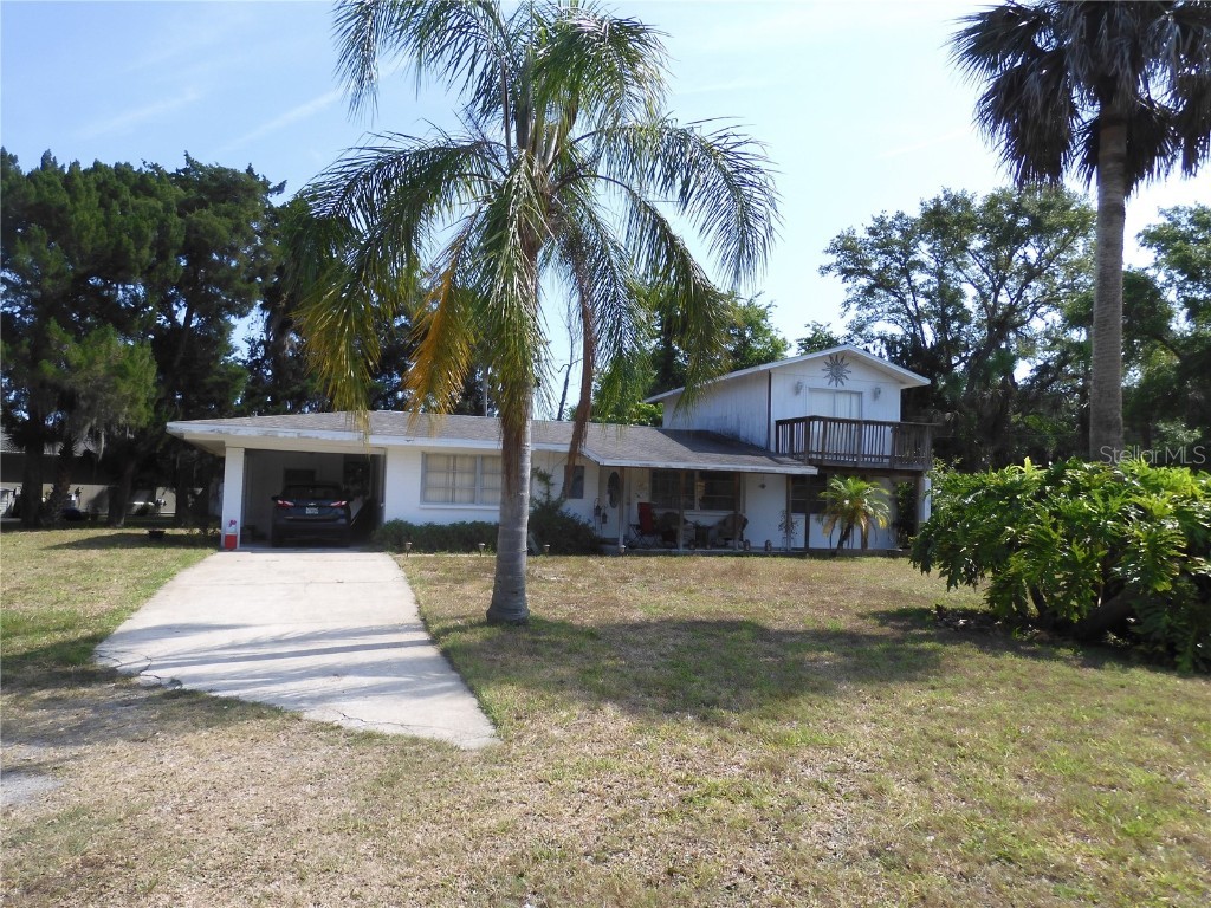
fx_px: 840
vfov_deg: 56.8
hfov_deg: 71.6
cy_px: 454
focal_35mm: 24
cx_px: 606
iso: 100
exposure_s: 1/800
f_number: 3.4
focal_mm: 4.3
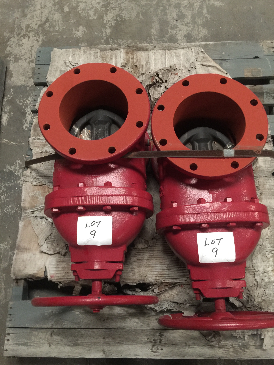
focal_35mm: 30
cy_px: 183
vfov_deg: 60.0
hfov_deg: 46.8
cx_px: 139
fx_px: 317
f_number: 2.2
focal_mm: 4.15
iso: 100
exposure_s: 1/4
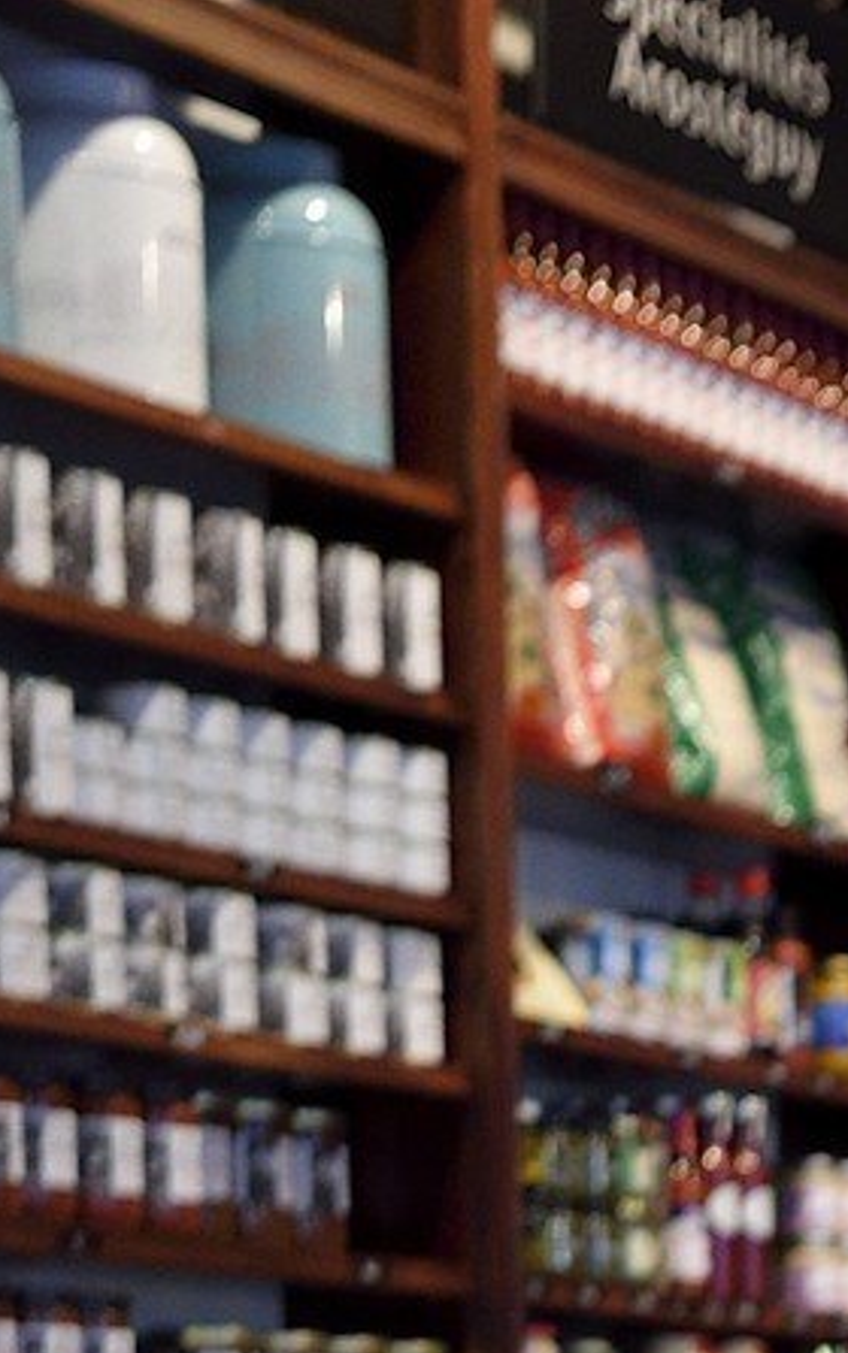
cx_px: 2308
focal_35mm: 175
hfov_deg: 6.9
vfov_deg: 11.0
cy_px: 2564
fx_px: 6461
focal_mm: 32
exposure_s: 1/125
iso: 800
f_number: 2.8
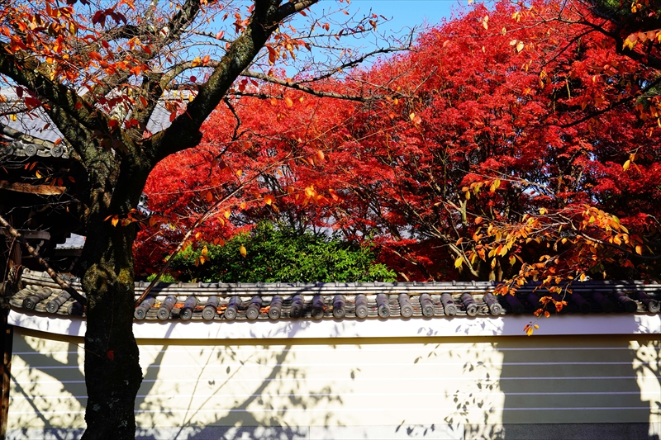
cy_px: 220
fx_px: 899
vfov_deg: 27.5
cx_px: 330
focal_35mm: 49
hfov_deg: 40.4
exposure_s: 1/125
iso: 100
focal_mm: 49
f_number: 8
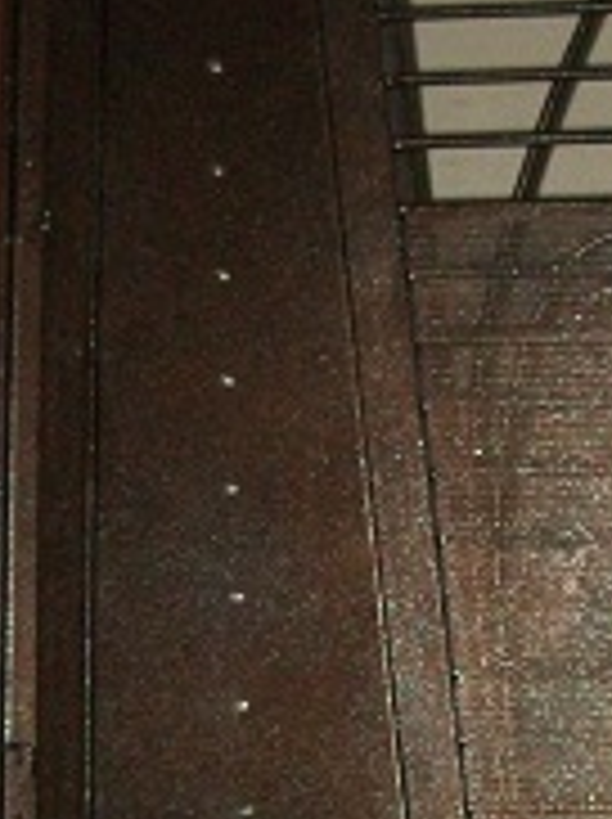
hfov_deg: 14.3
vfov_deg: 19.0
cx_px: 457
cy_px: 544
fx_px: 2434
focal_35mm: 103
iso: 200
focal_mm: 6.1
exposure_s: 1/125
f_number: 2.7
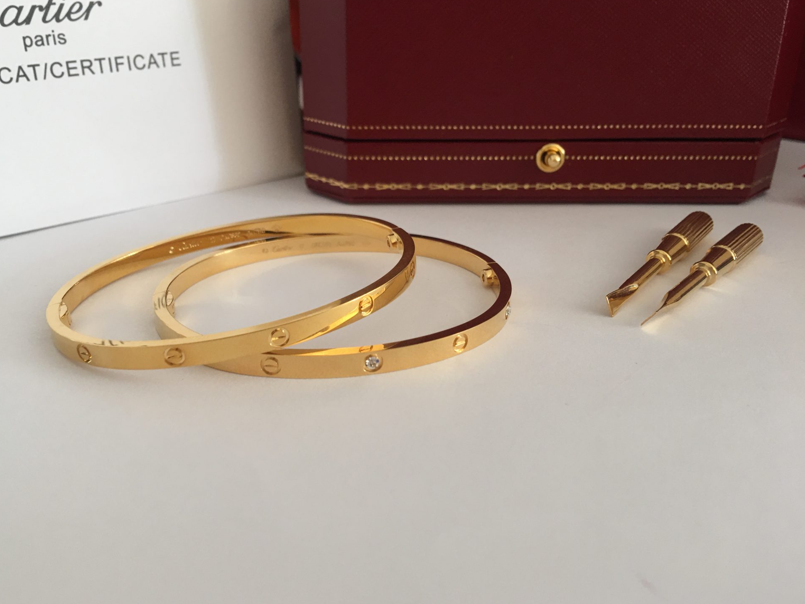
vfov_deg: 45.4
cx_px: 379
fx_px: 721
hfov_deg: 58.3
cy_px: 297
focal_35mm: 31
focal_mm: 4.15
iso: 40
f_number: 2.2
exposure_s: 1/33
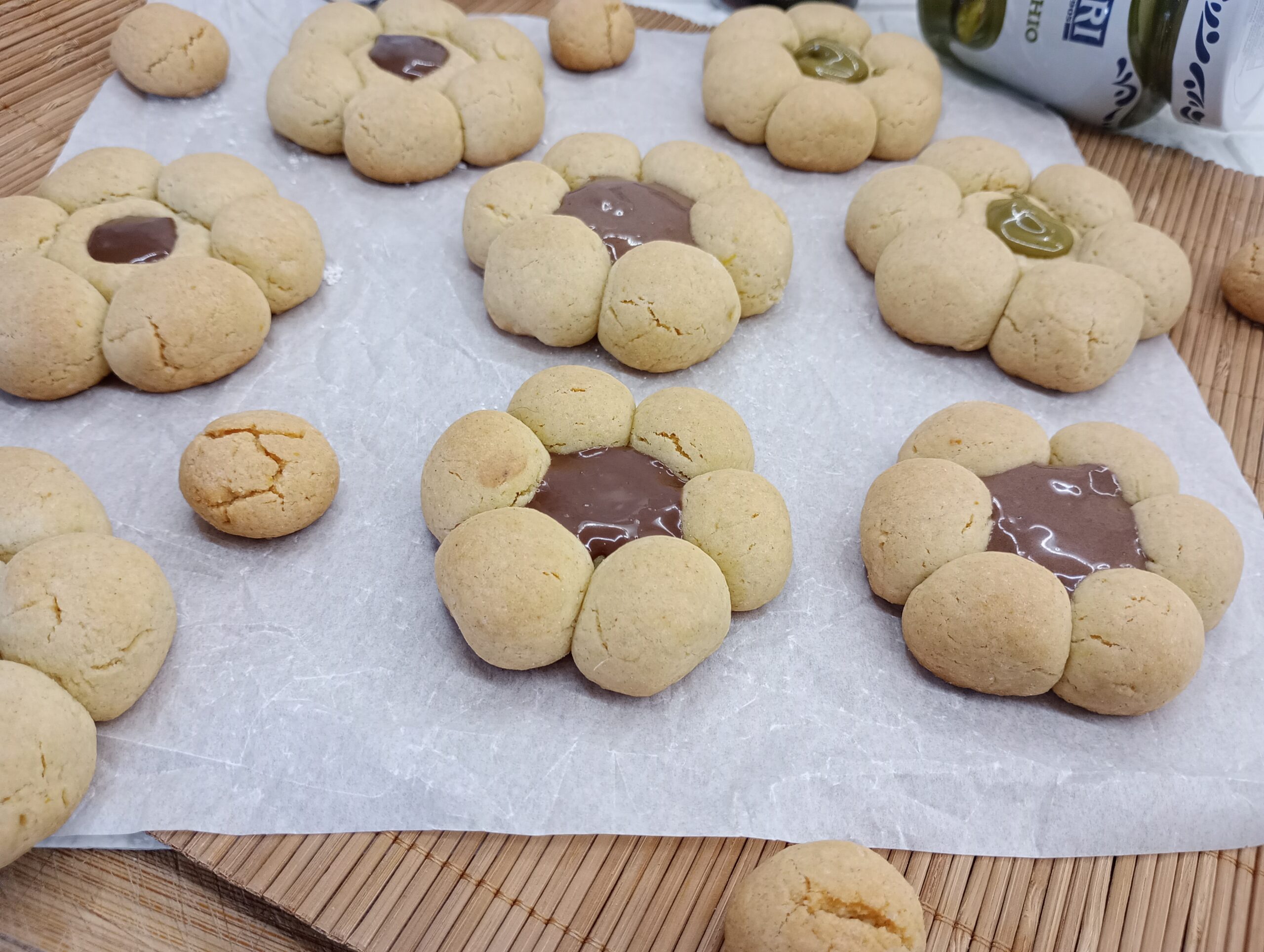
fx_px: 1024
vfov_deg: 49.9
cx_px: 632
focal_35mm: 28
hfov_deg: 63.4
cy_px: 476
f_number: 1.8
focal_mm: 4.27
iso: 475
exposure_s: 1/50
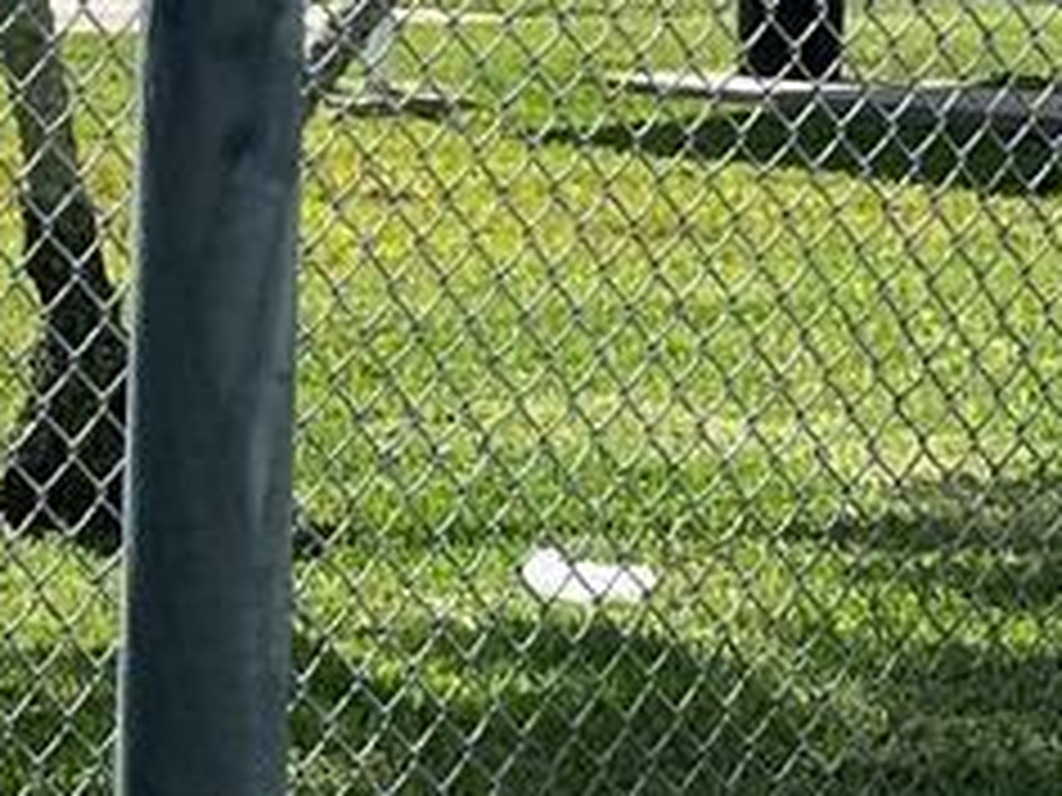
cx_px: -68
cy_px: 27
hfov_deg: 11.1
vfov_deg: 8.4
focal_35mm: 176
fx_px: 5400
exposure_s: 1/5076
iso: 50
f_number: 1.5
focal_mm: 5.7
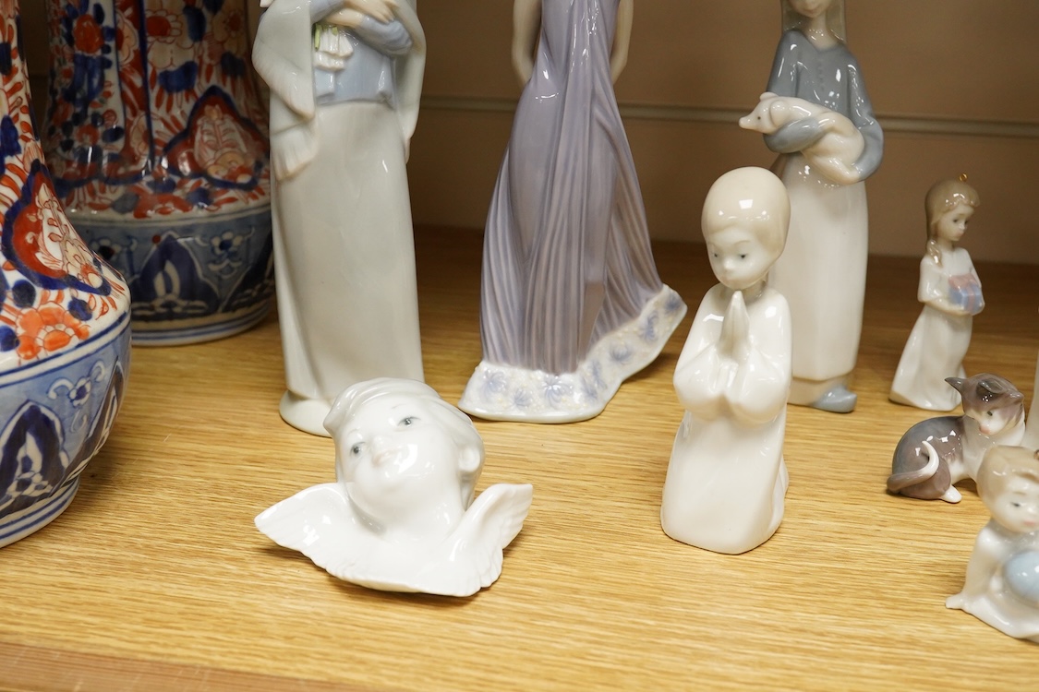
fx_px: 1299
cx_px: 520
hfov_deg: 43.6
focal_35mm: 45
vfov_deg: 29.9
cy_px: 346
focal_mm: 30
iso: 2500
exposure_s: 1/160
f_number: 10
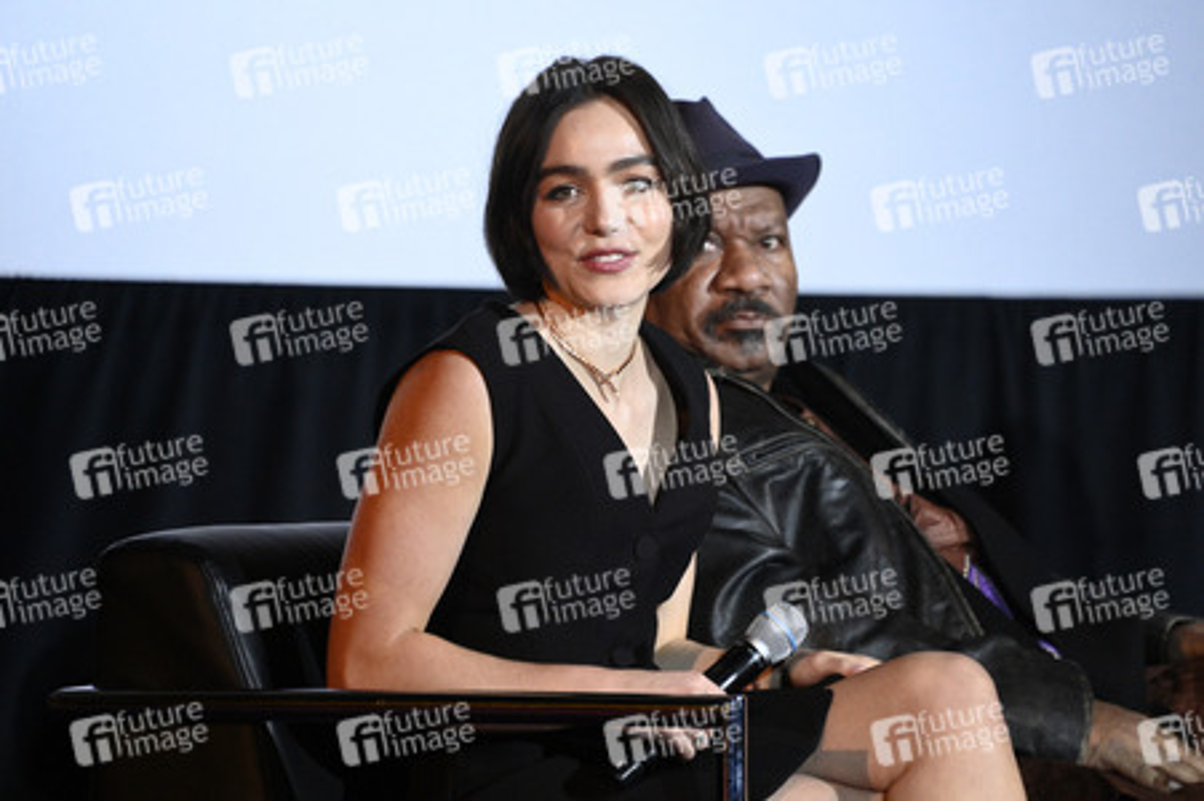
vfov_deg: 4.6
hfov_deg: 6.9
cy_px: 400
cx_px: 602
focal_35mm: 300
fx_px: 10026
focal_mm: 300
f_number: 5.6
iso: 10000
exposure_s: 1/160
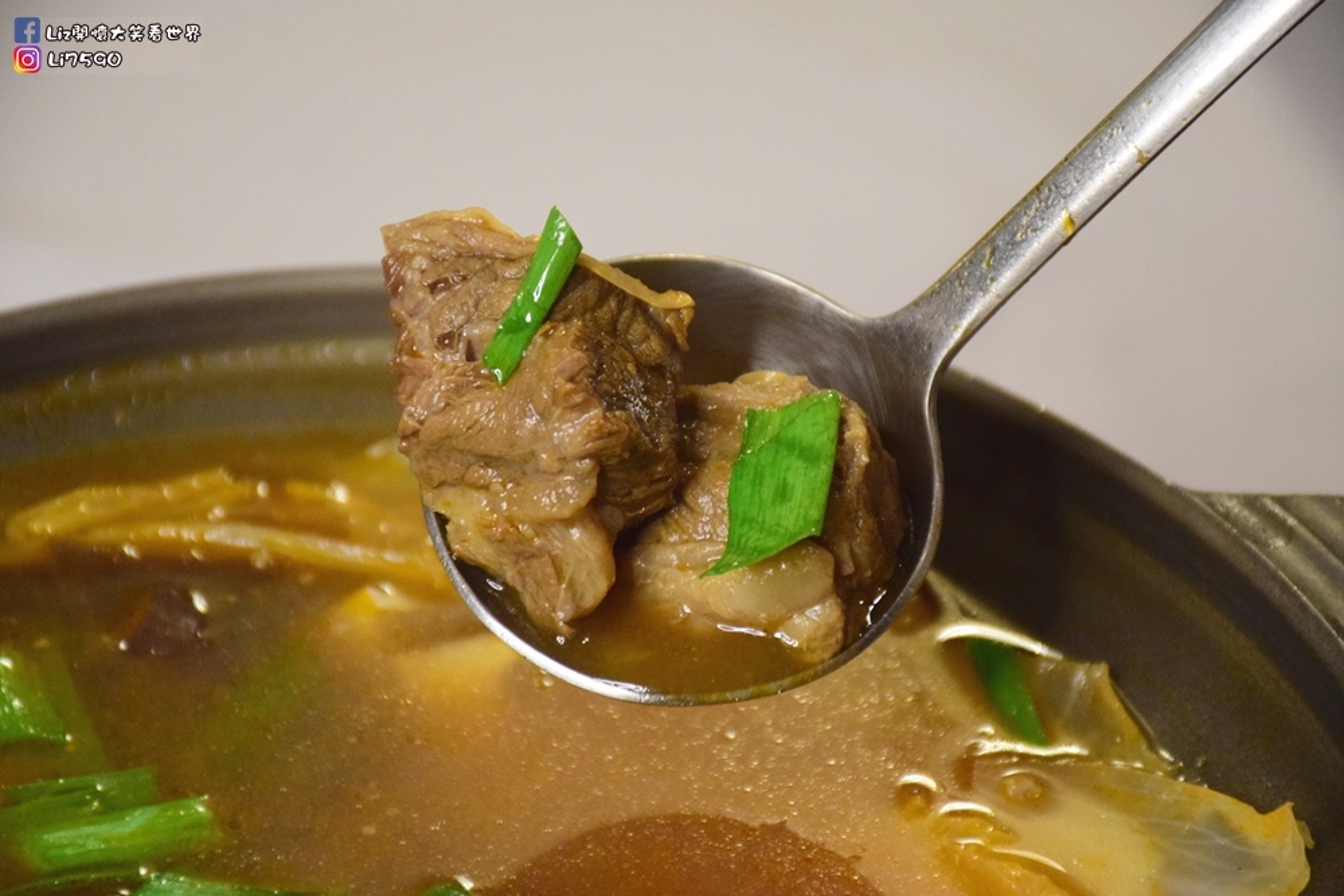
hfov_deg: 10.5
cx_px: 672
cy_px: 448
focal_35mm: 195
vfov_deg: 7.0
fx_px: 7281
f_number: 5.6
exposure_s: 1/80
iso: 4000
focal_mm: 130
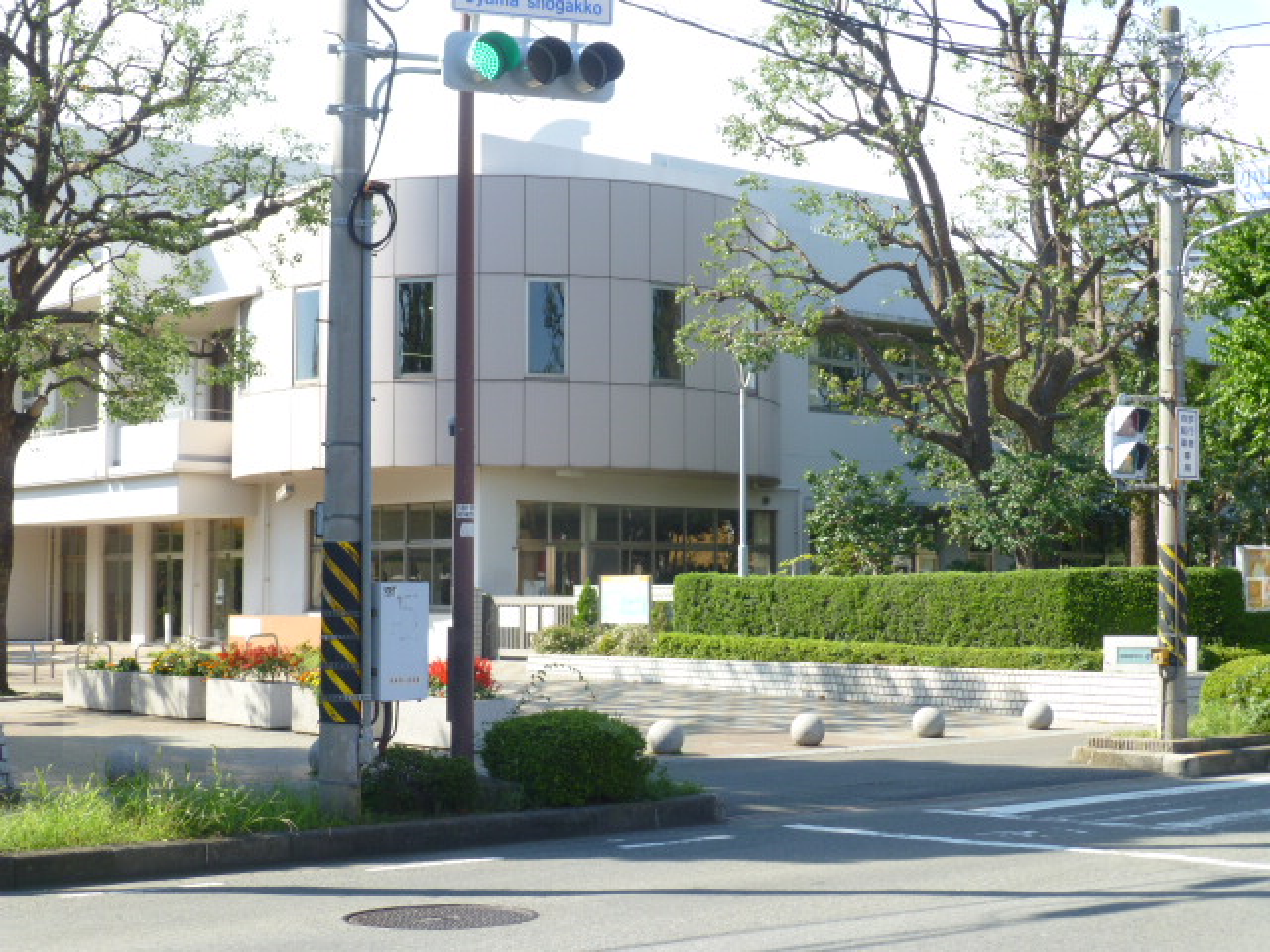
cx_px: 635
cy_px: 476
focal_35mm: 54
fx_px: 1981
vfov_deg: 27.0
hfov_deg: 35.5
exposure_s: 1/200
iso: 100
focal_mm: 9.7
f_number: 4.6
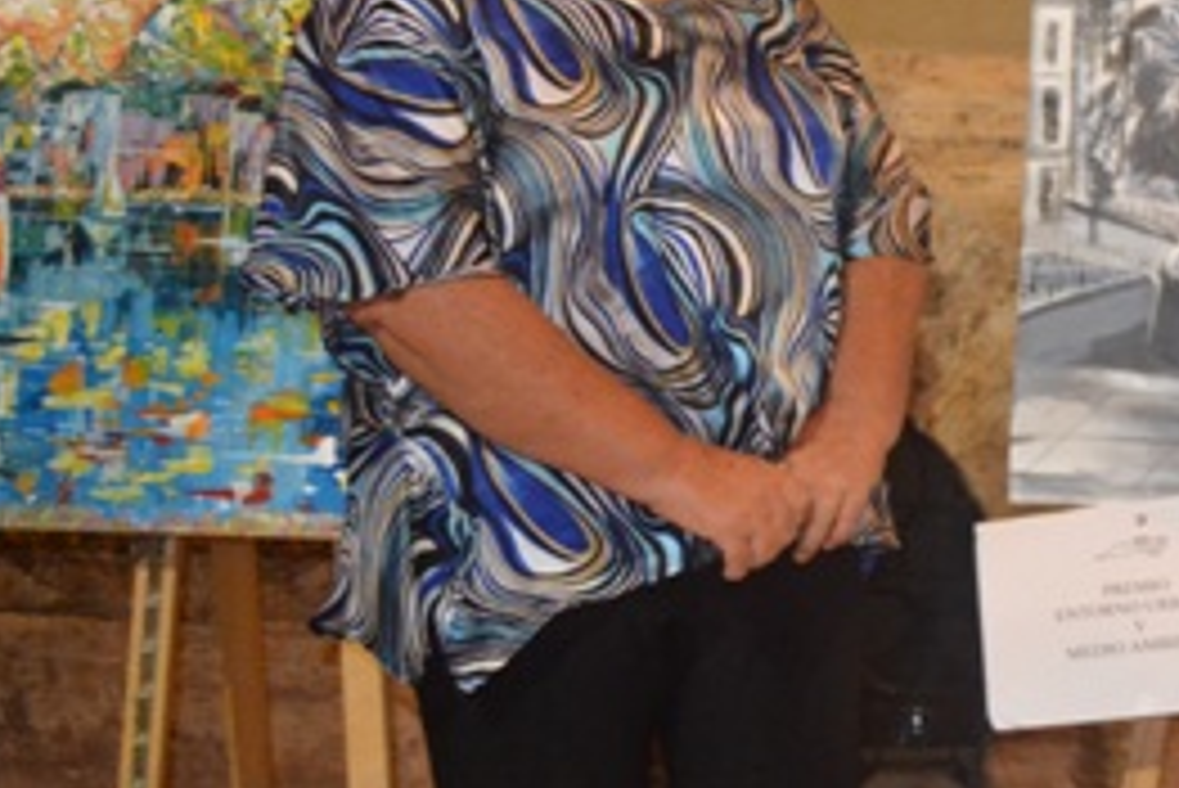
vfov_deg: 15.4
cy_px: 65
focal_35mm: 88
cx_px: 1400
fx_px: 2883
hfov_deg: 21.5
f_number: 3.8
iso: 2200
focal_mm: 24
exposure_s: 1/60
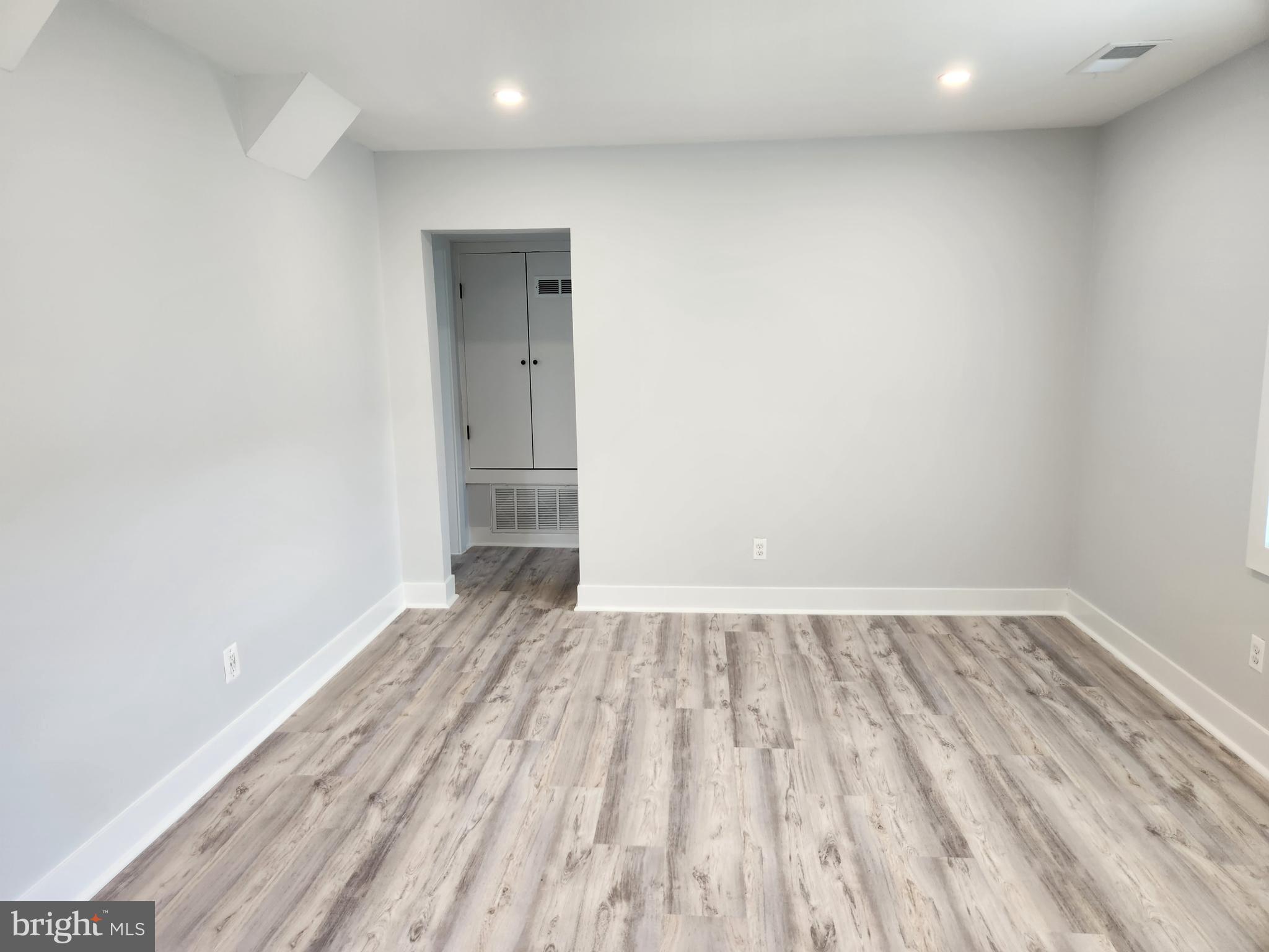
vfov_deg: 58.9
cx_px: 634
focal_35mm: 23
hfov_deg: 73.9
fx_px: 843
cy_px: 476
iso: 125
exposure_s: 1/120
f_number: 1.8
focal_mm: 5.4
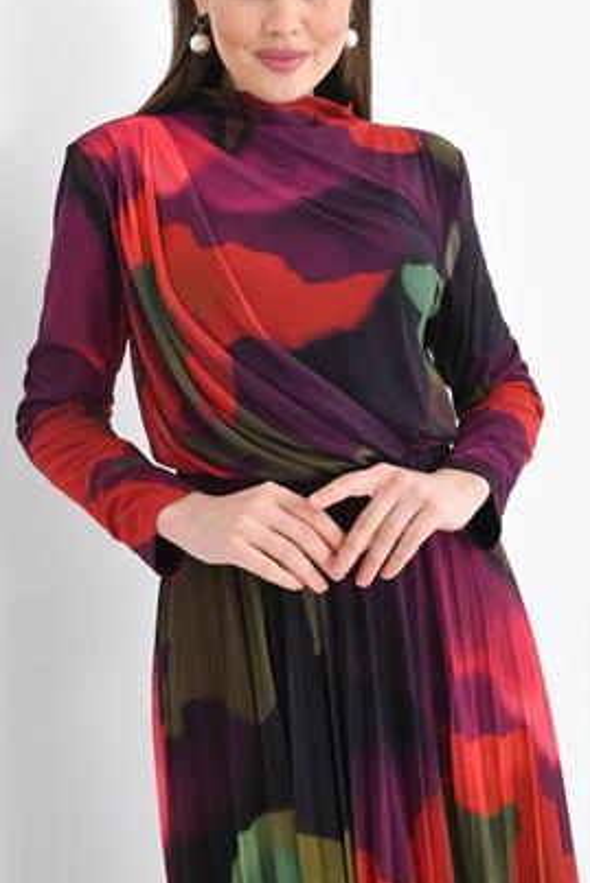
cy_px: 263
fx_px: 1596
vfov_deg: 30.6
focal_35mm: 65
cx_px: 274
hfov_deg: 20.9
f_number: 7.1
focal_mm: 46
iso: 250
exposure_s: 1/125
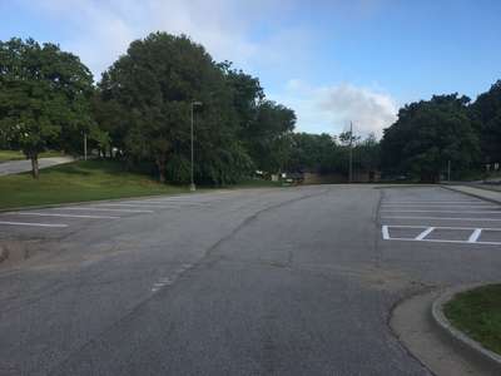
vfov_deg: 48.2
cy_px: 188
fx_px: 420
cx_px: 250
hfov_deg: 61.7
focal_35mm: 29
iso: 25
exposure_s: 1/818
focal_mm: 4.15
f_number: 2.2
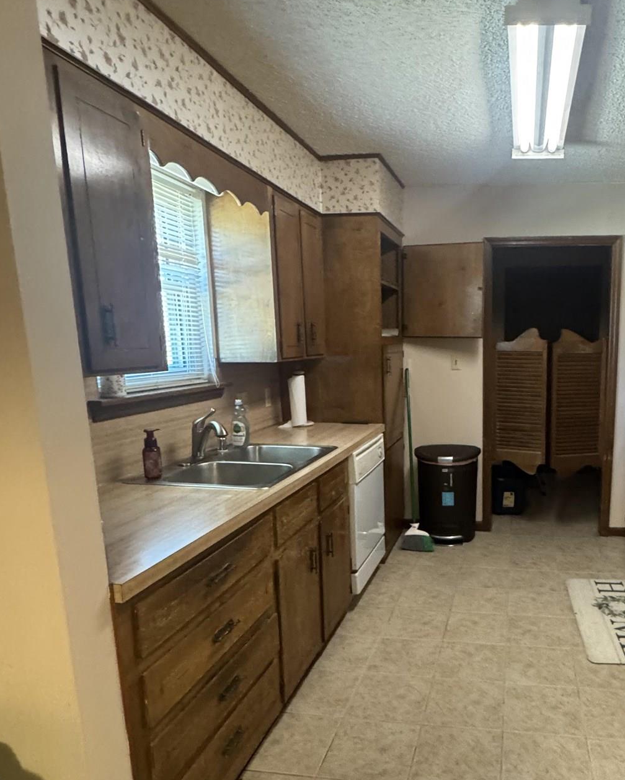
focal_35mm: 25
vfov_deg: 67.7
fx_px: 578
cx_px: 452
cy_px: 447
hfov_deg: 54.7
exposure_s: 1/60
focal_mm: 2.22
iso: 1000
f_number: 2.2
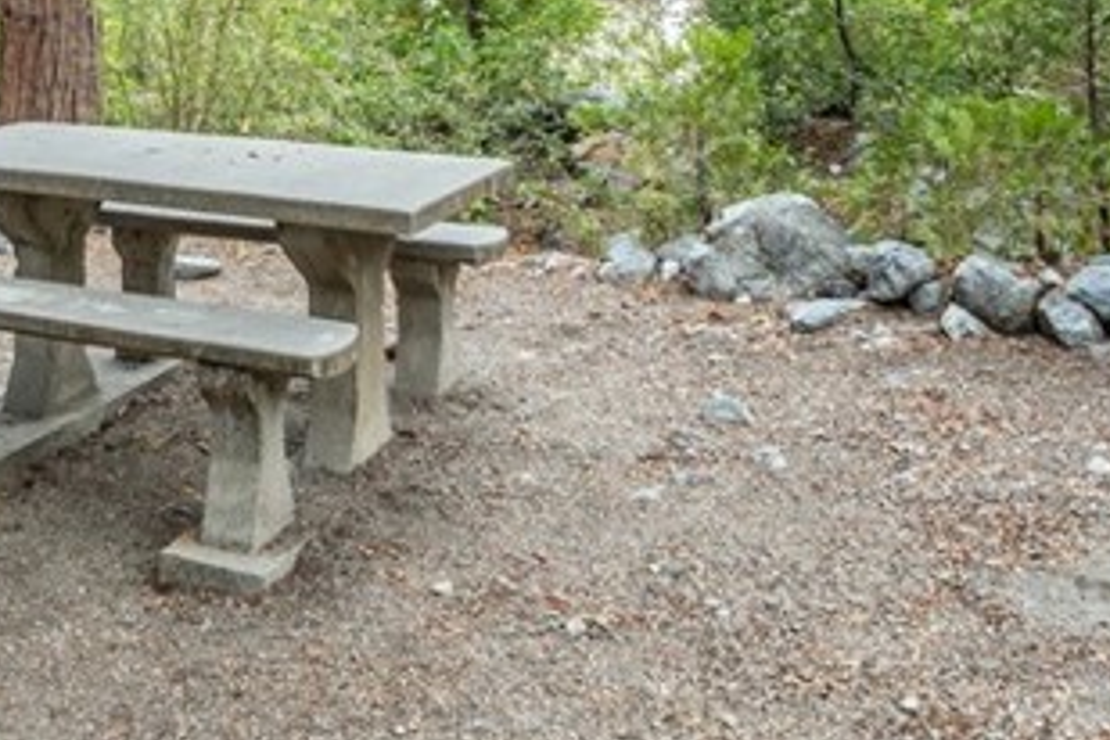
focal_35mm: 53
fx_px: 1634
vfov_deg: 23.5
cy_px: -128
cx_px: 180
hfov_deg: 35.9
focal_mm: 16
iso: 100
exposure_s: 1/15
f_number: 8
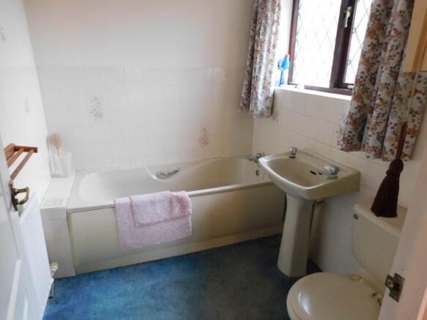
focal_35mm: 23
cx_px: 214
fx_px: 284
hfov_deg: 73.9
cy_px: 160
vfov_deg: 58.9
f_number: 3
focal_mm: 4
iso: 400
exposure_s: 1/8
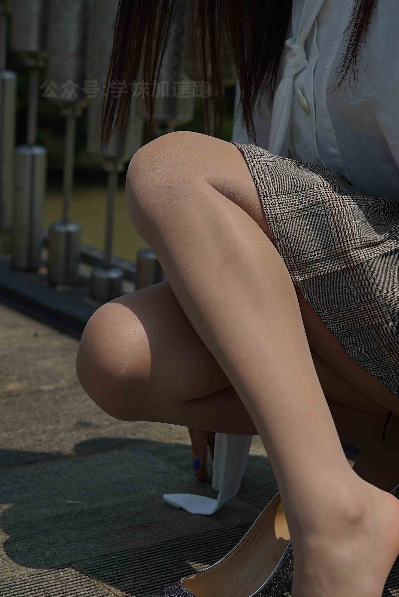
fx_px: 1245
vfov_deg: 26.9
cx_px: 292
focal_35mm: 75
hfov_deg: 18.1
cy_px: 355
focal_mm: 50
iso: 100
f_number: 4
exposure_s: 1/3200
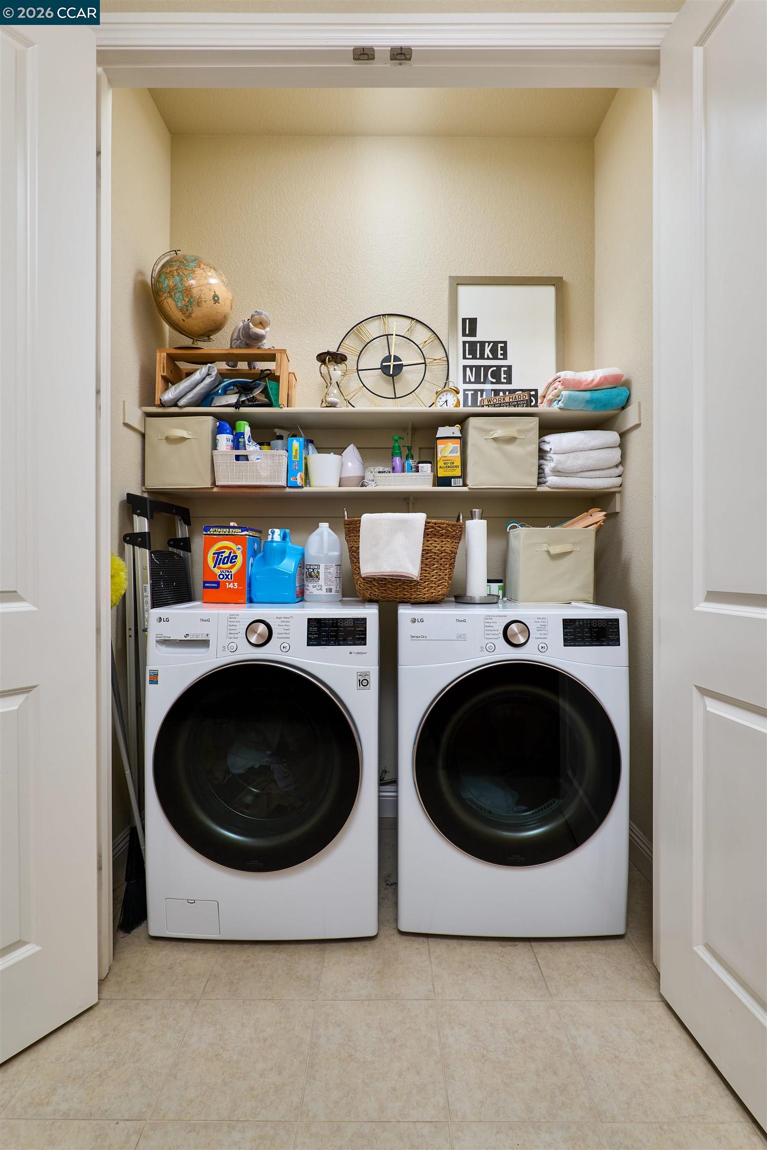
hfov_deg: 73.7
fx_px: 511
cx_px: 384
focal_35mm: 16
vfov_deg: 96.7
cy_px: 575
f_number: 7.1
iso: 320
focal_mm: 16
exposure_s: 1/40
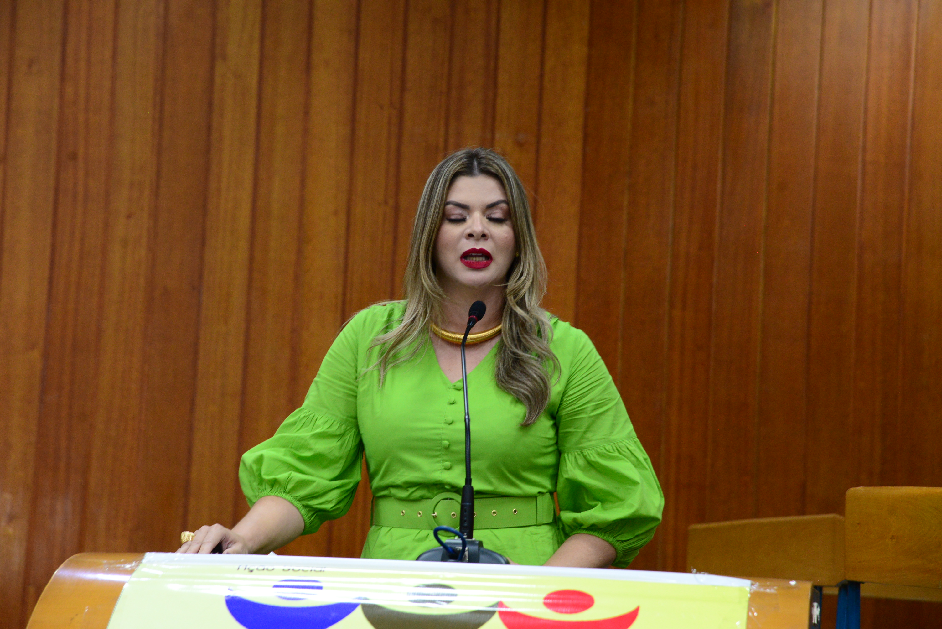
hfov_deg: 17.1
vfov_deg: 11.4
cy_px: 314
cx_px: 471
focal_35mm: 120
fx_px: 3141
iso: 2500
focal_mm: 120
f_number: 5
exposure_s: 1/60
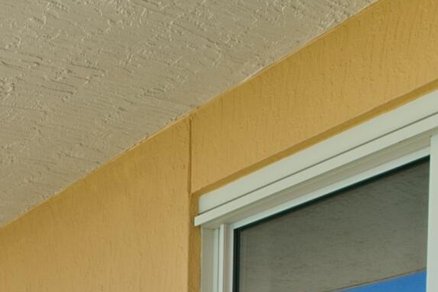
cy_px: 531
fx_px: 766
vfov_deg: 17.4
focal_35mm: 63
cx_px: -90
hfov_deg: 27.9
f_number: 8
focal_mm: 12
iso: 100
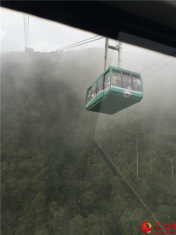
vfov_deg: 61.7
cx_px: 88
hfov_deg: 48.2
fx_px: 197
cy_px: 118
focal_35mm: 29
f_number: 2.2
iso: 32
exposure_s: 1/570
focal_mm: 4.15
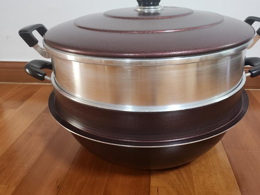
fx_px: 225
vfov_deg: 46.6
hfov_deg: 59.8
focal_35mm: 30
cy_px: 79
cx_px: 144
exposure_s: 1/120
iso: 1000
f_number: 1.8
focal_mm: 5
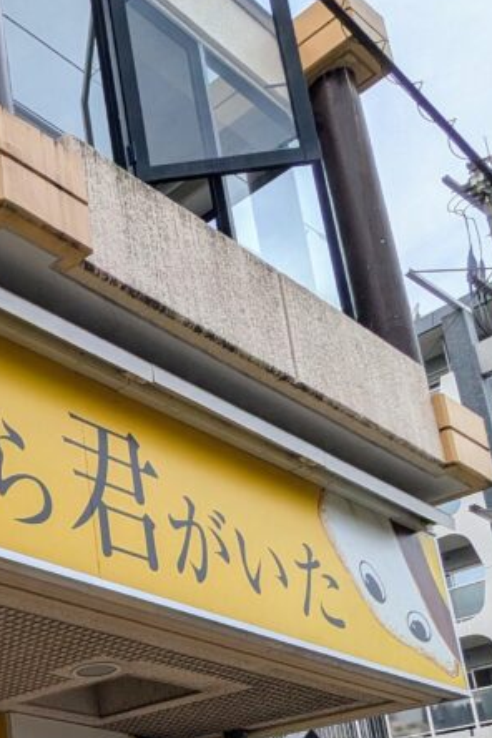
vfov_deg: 37.6
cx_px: -258
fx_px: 984
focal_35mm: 48
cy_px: 700
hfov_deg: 22.6
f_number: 2.2
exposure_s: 1/577
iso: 31
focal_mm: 2.35
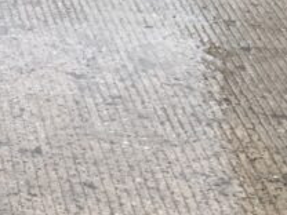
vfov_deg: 10.3
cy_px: 238
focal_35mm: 143
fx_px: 1186
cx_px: -321
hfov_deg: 12.0
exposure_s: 1/160
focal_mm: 3
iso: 16
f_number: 1.8
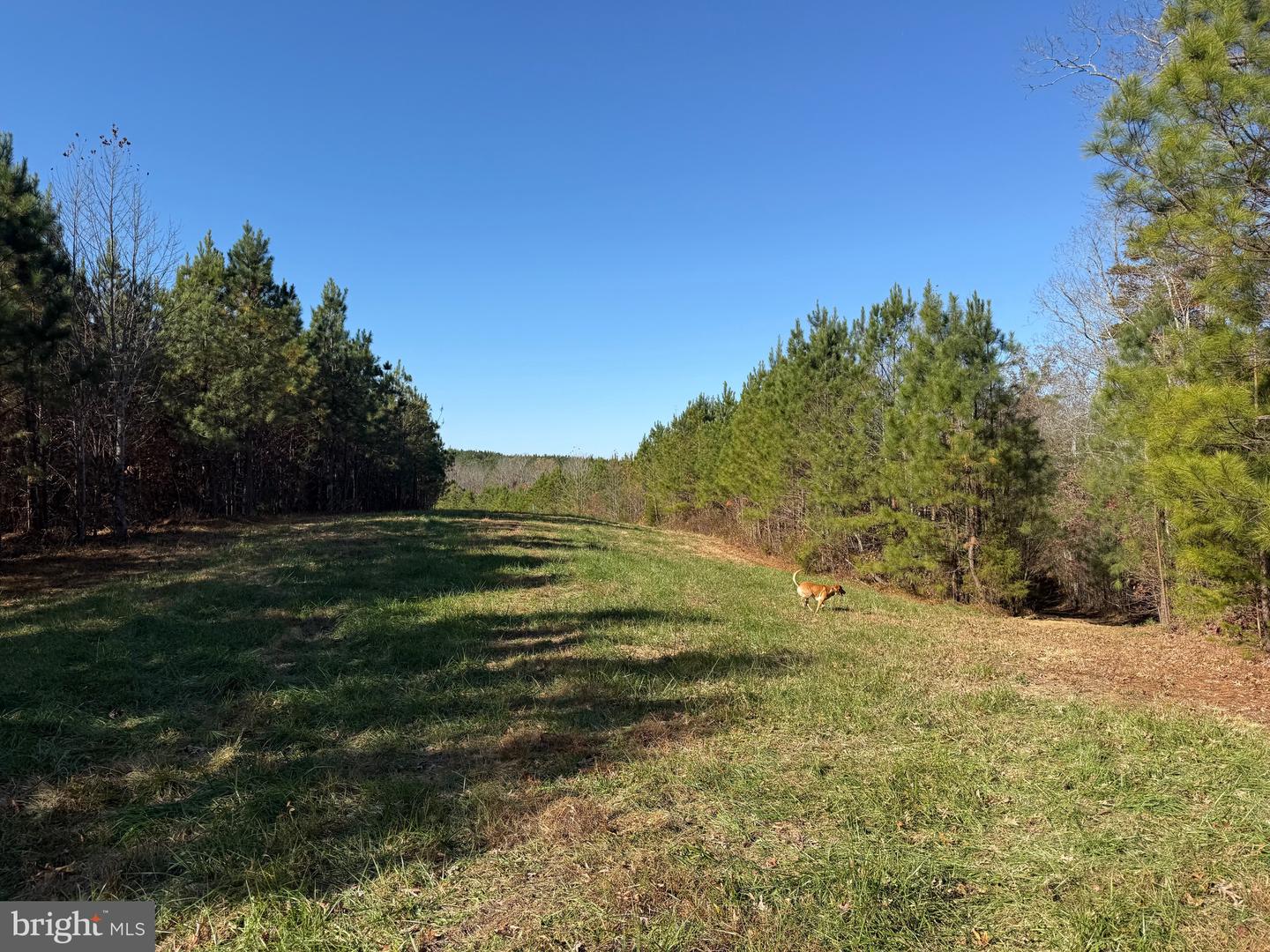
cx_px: 635
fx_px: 881
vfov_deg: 56.8
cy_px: 476
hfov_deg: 71.6
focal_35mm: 24
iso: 80
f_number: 1.78
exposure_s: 1/3425
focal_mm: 6.76
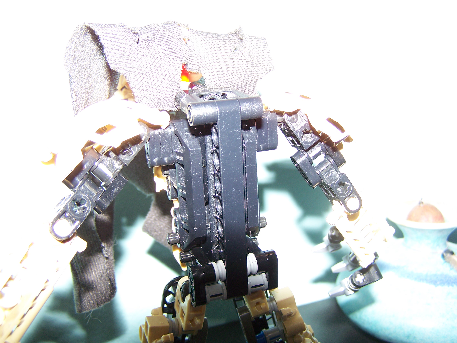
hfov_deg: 48.9
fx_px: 502
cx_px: 228
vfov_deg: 37.8
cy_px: 172
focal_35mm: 38
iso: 80
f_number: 2.8
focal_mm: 6.3
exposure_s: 1/60
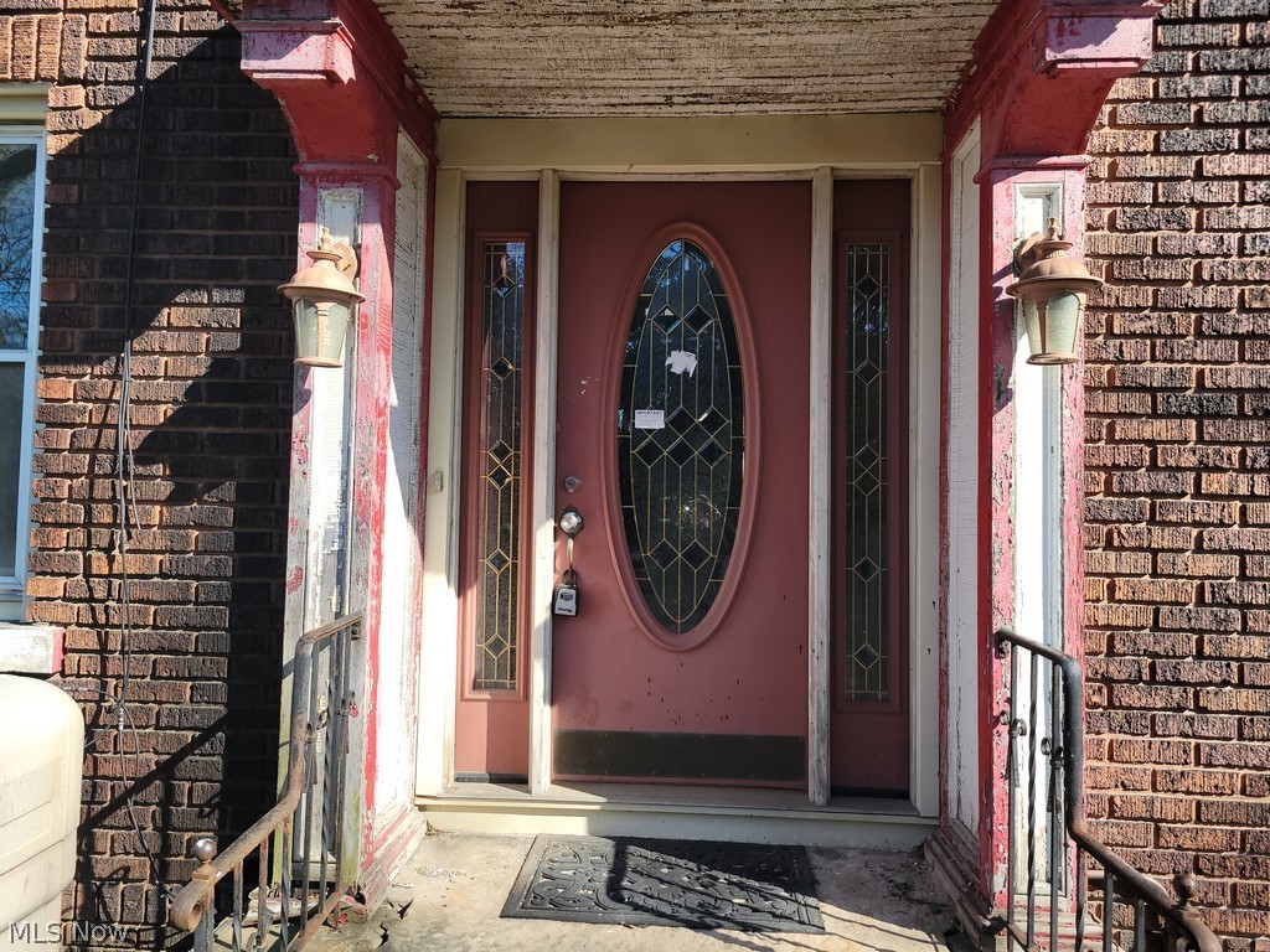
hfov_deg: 67.3
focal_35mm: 26
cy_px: 476
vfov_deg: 53.1
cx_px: 635
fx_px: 954
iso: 40
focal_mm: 5.4
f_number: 1.8
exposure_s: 1/532
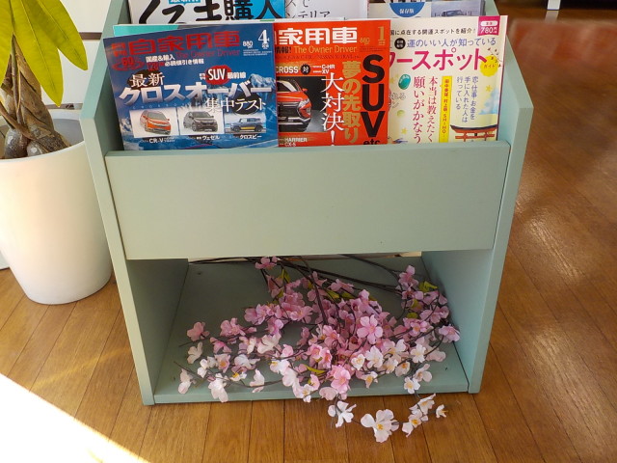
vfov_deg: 46.8
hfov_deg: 60.0
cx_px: 308
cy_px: 232
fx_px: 535
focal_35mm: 30
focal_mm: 4.1
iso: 125
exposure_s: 1/125
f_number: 3.3
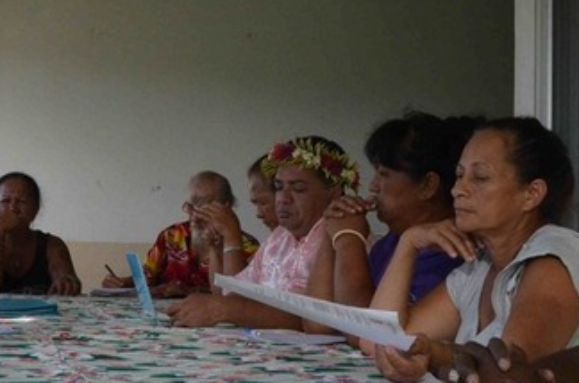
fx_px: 1251
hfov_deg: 25.7
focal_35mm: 78
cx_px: 136
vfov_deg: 17.4
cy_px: 150
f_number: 13
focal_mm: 22
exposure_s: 1/640
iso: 2000
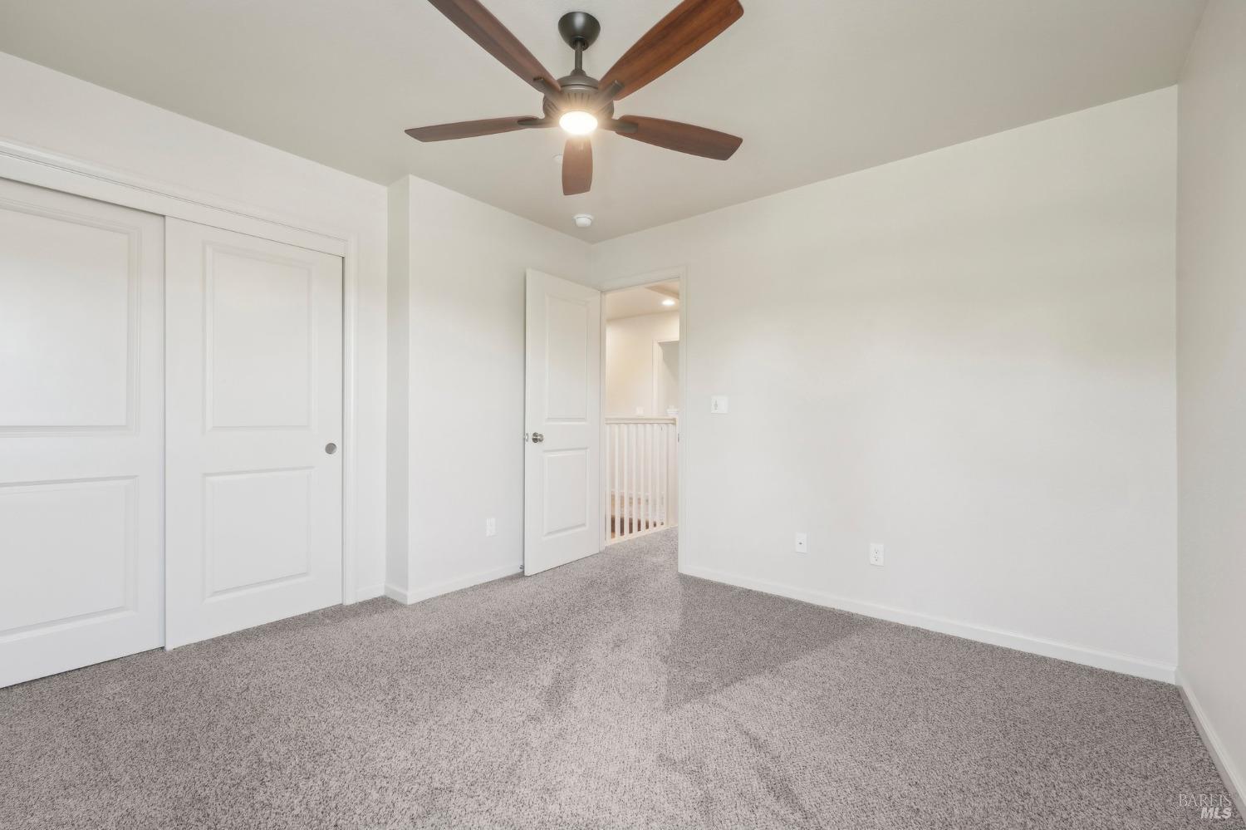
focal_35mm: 14
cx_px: 623
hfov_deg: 104.3
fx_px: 484
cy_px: 415
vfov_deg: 81.2
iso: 400
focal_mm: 14
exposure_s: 1/13
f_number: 8
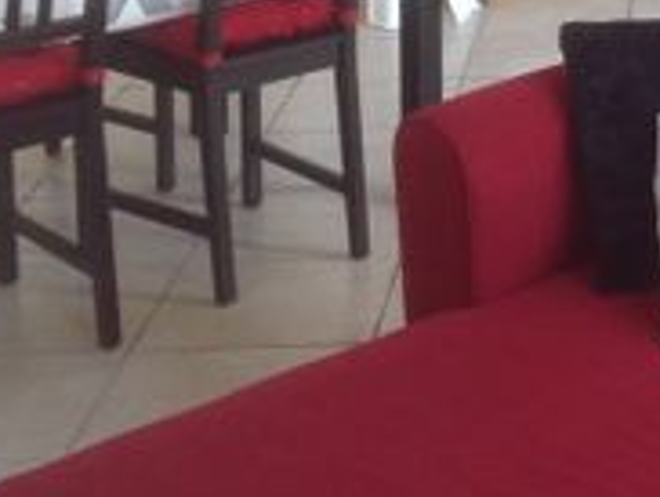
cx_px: 805
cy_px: -243
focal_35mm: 115
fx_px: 2196
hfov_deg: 16.4
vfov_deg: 12.3
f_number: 2.4
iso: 50
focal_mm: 4.28
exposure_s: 1/30
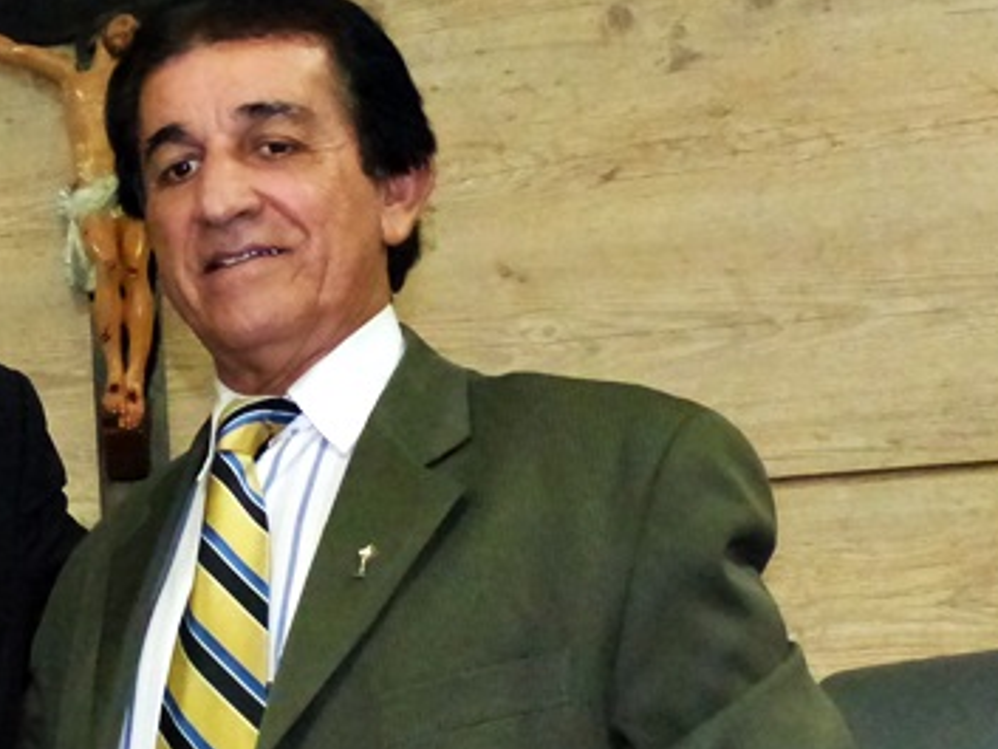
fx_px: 2221
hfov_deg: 23.8
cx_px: -90
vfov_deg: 19.1
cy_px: 384
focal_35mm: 77
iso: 1600
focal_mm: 6.2
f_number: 2.8
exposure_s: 1/60
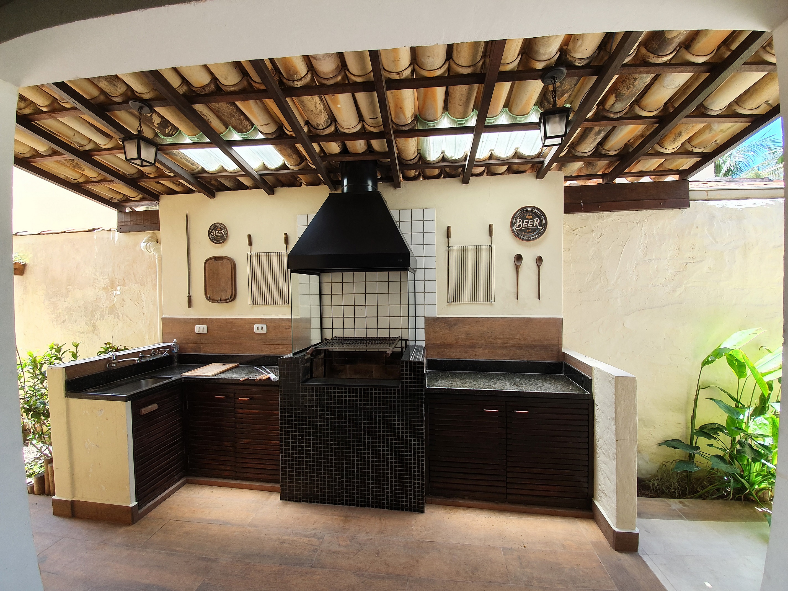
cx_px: 394
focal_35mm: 13
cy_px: 296
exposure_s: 1/100
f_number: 2.2
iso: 50
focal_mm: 1.8
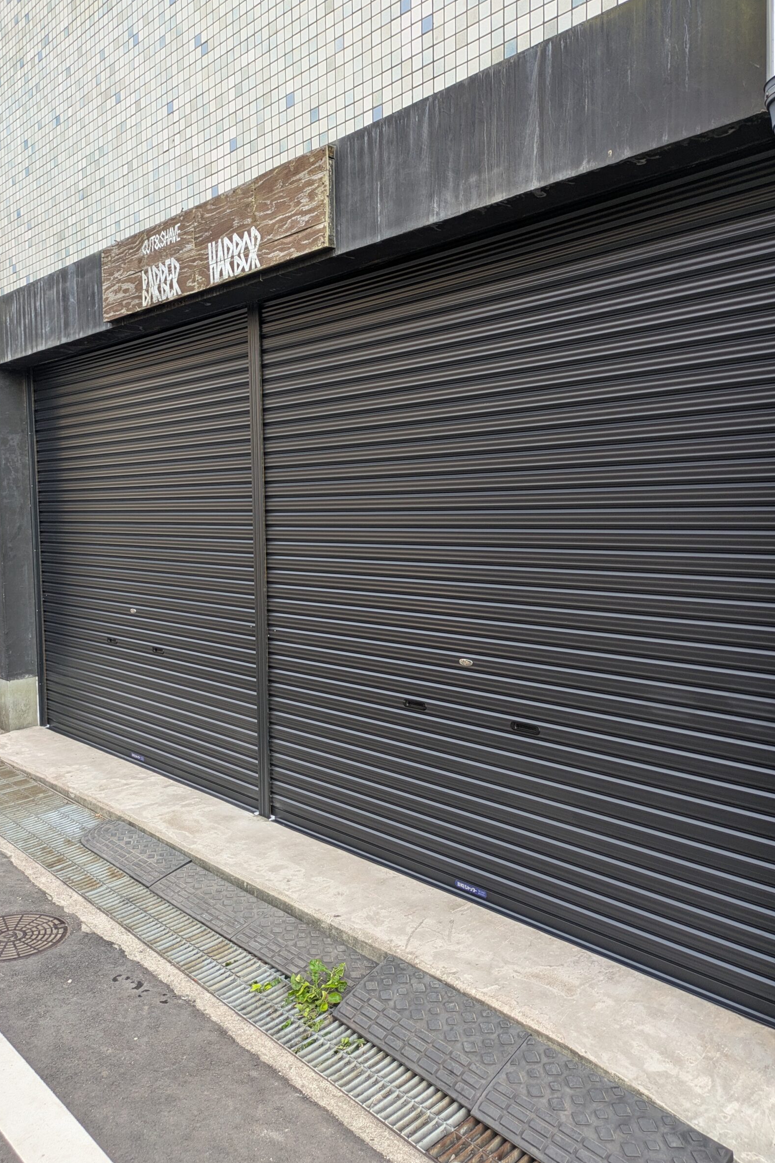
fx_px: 904
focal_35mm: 28
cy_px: 552
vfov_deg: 65.4
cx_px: 408
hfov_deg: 46.4
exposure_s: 1/259
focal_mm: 5.43
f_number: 1.89
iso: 60
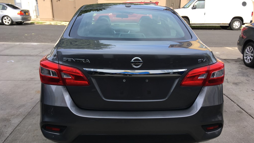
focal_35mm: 32
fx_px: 216
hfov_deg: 61.0
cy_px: 80
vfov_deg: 36.6
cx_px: 127
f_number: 2.2
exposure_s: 1/557
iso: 25
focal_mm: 4.15
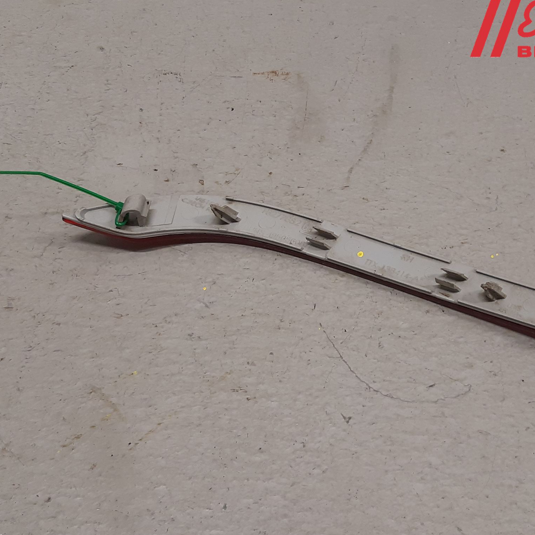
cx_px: 326
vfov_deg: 52.5
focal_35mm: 31
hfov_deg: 52.1
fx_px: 542
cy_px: 268
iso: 80
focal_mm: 3.93
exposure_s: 1/50
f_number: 1.7
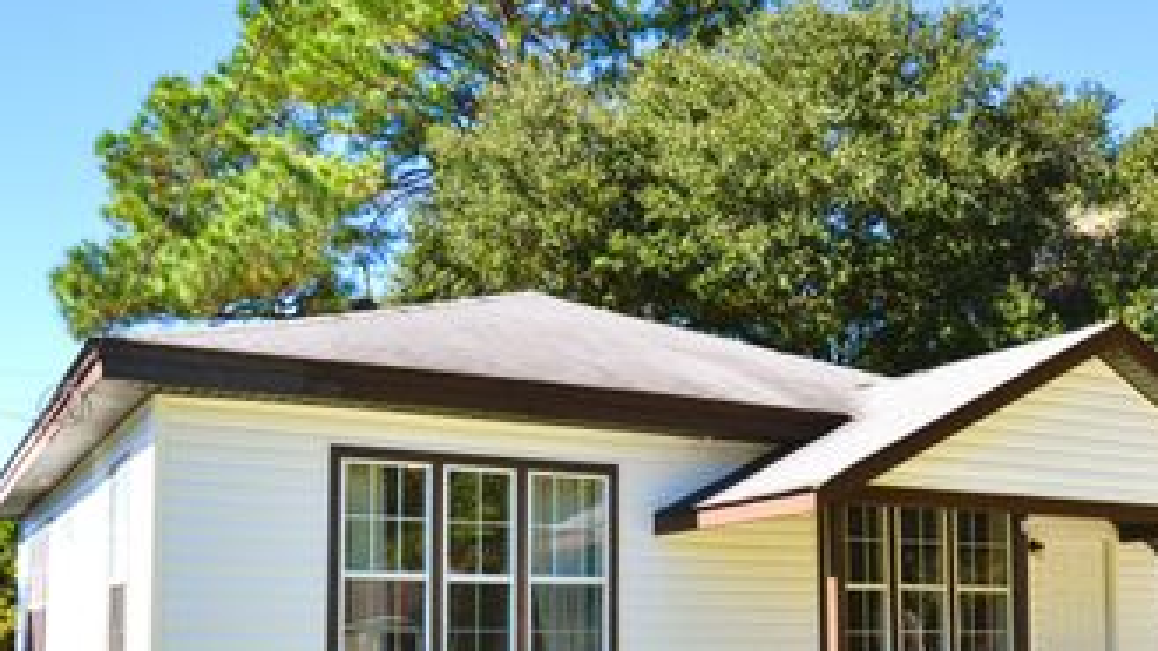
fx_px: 1320
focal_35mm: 43
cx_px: 704
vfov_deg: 27.0
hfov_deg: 47.0
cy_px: 544
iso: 400
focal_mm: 18
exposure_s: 1/320
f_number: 11
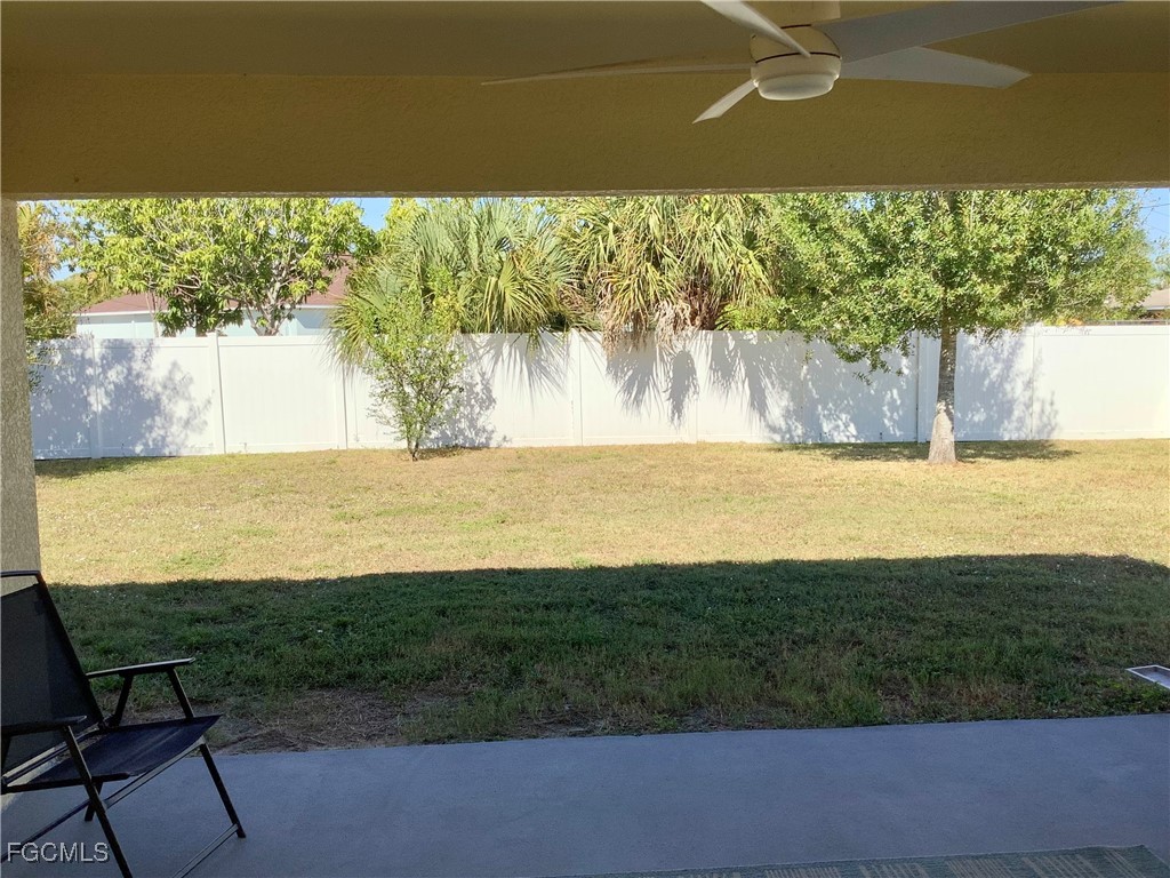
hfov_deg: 58.4
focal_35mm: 31
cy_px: 439
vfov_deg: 45.4
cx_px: 585
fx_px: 1048
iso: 25
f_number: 2.4
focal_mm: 3.3
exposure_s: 1/1164
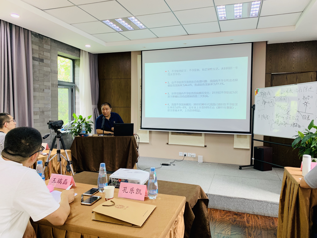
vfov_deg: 53.1
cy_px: 119
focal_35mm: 26
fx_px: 238
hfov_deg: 67.3
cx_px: 158
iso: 100
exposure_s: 1/60
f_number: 1.8
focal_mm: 4.25
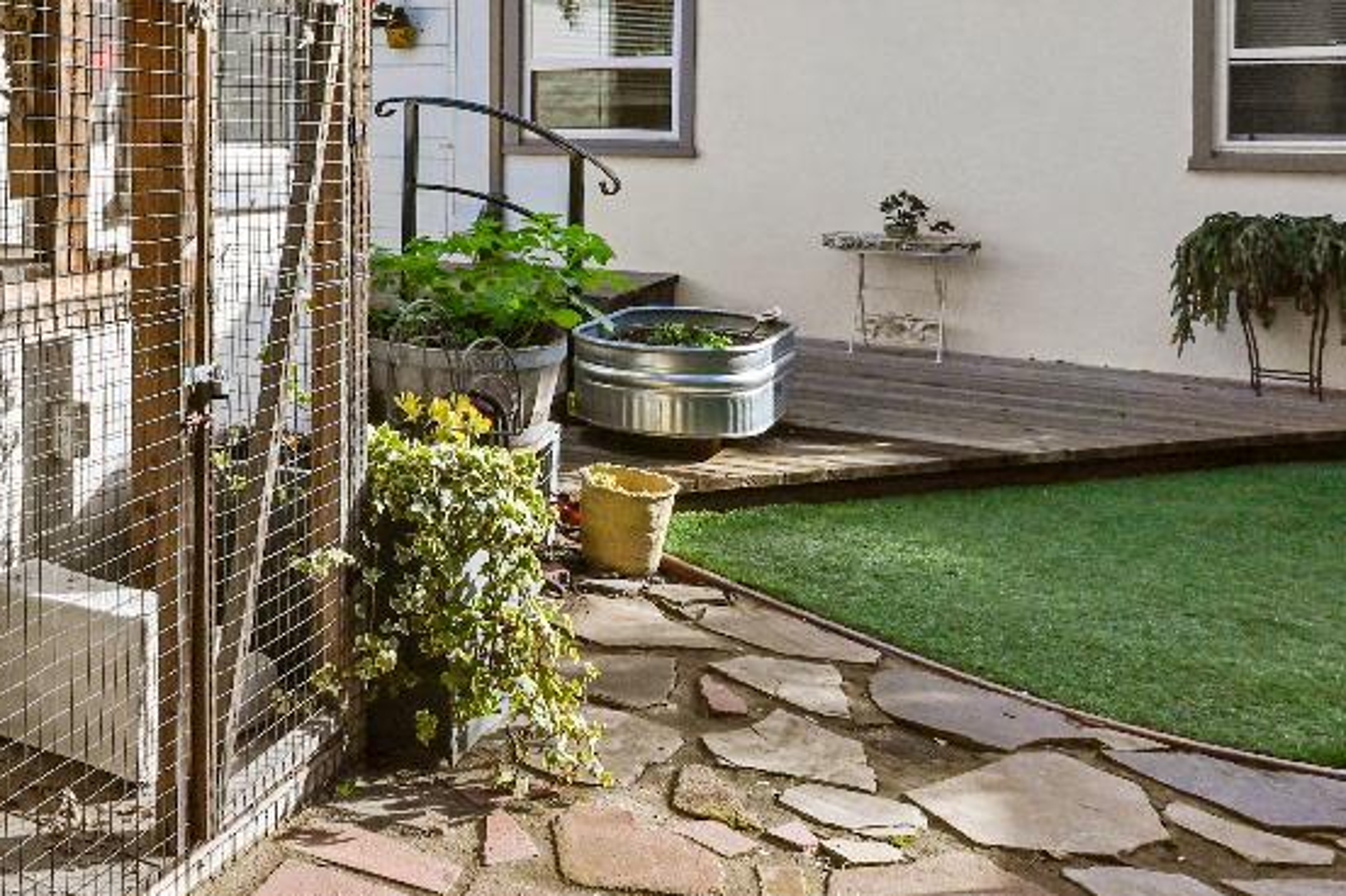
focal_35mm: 38
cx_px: 22
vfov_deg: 33.5
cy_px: 124
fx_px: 1420
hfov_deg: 43.9
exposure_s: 1/500
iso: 800
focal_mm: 14
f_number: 13
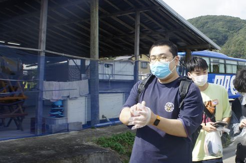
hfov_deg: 43.1
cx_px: 184
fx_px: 300
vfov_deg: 30.4
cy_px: 82
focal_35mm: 44
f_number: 11
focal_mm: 18
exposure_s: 1/125
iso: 200
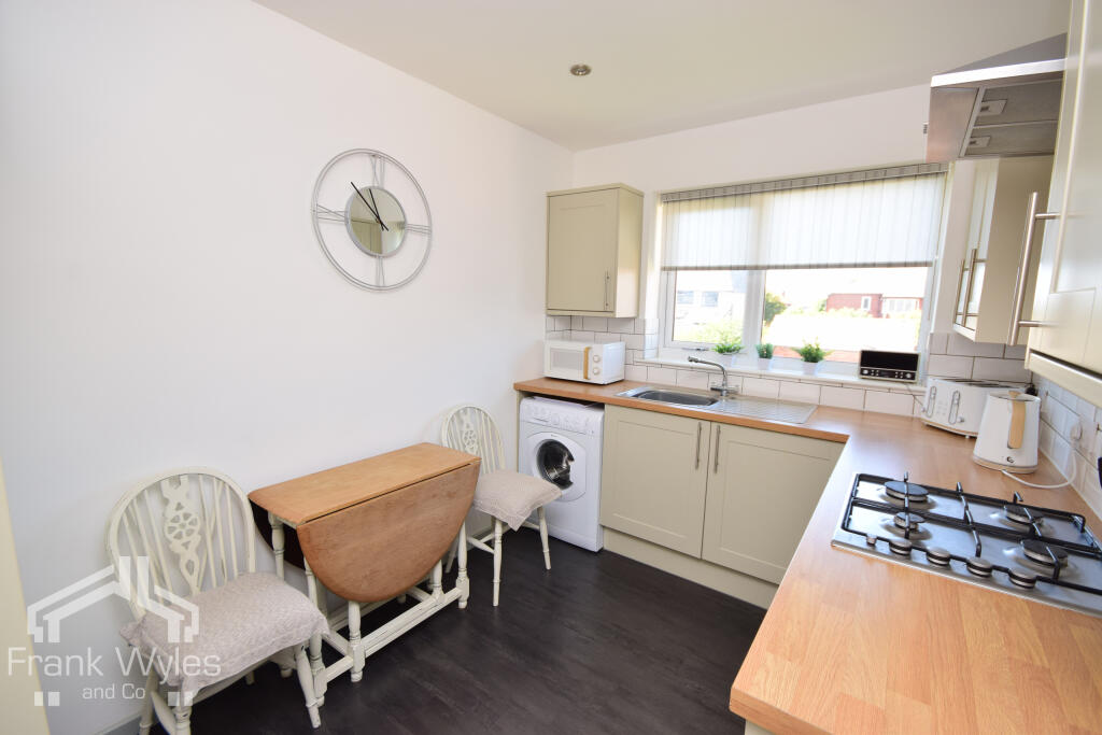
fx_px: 459
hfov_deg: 100.4
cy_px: 368
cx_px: 551
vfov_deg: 77.3
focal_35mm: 15
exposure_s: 1/60
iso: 400
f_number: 9
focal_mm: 10
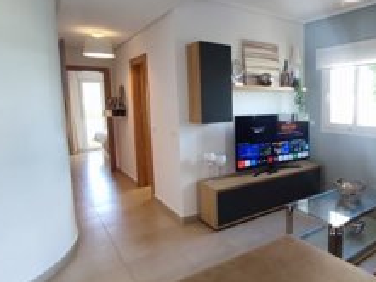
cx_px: 282
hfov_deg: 63.4
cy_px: 136
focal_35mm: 26
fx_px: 283
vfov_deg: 53.1
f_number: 2.2
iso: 256
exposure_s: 1/100
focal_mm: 1.65
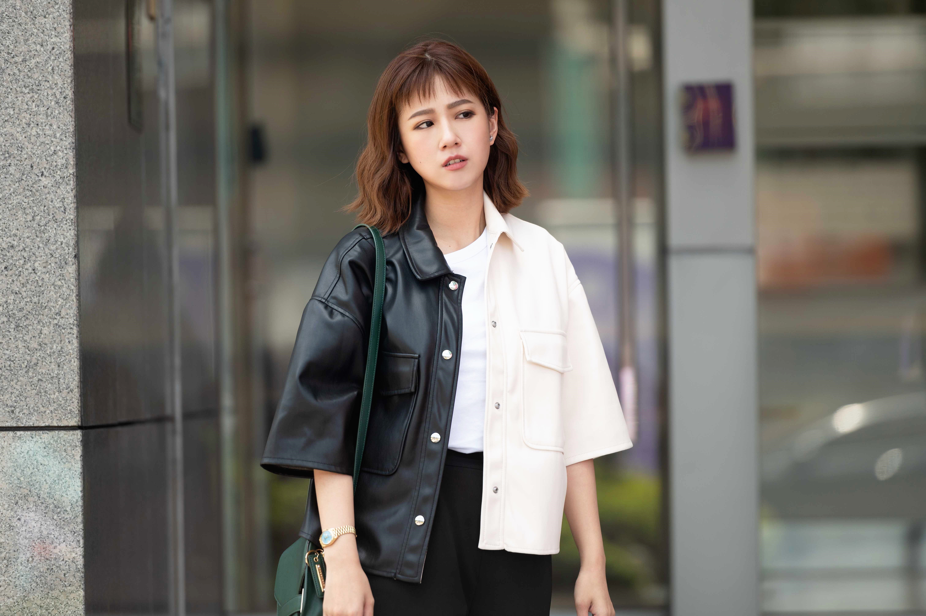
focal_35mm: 175
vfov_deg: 7.8
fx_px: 4498
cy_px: 308
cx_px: 463
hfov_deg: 11.8
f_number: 2.8
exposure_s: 1/500
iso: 200
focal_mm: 175
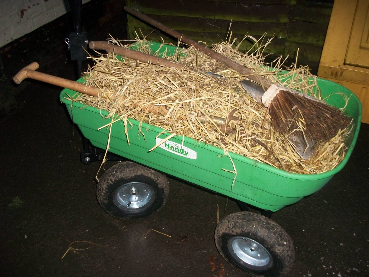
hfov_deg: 55.4
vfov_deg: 42.9
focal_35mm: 33
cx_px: 187
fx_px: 352
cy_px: 140
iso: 160
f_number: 2.9
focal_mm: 5.7
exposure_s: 1/30
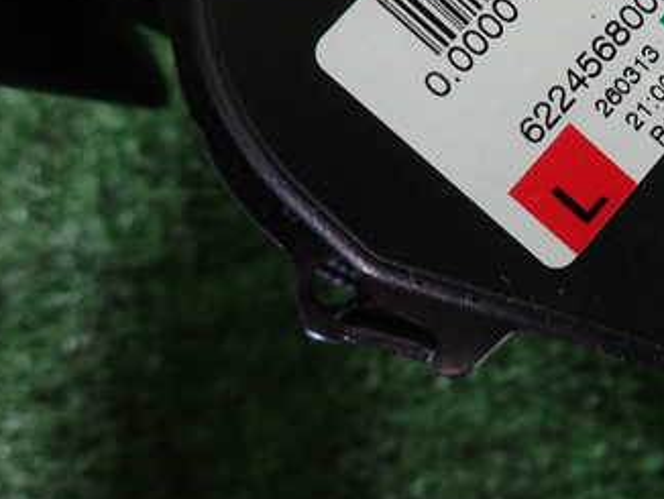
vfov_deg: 30.8
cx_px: 564
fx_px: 883
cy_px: 102
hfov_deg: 39.0
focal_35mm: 46
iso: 200
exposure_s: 1/50
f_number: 2
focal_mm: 4.5
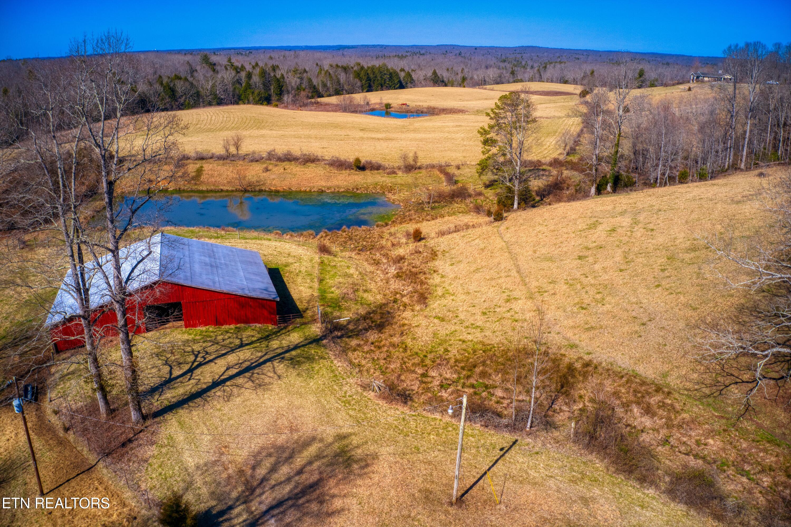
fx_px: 615
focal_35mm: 28
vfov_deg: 46.4
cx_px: 396
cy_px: 264
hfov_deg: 65.5
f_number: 5.6
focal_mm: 10.26
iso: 400
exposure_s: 1/80
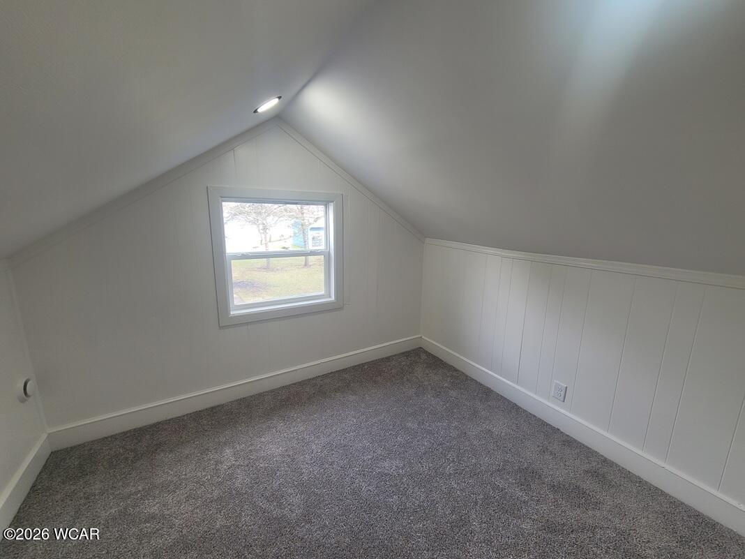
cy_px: 280
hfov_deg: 106.2
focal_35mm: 13
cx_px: 372
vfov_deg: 89.9
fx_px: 280
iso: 50
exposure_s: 1/60
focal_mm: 2.2
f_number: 2.2
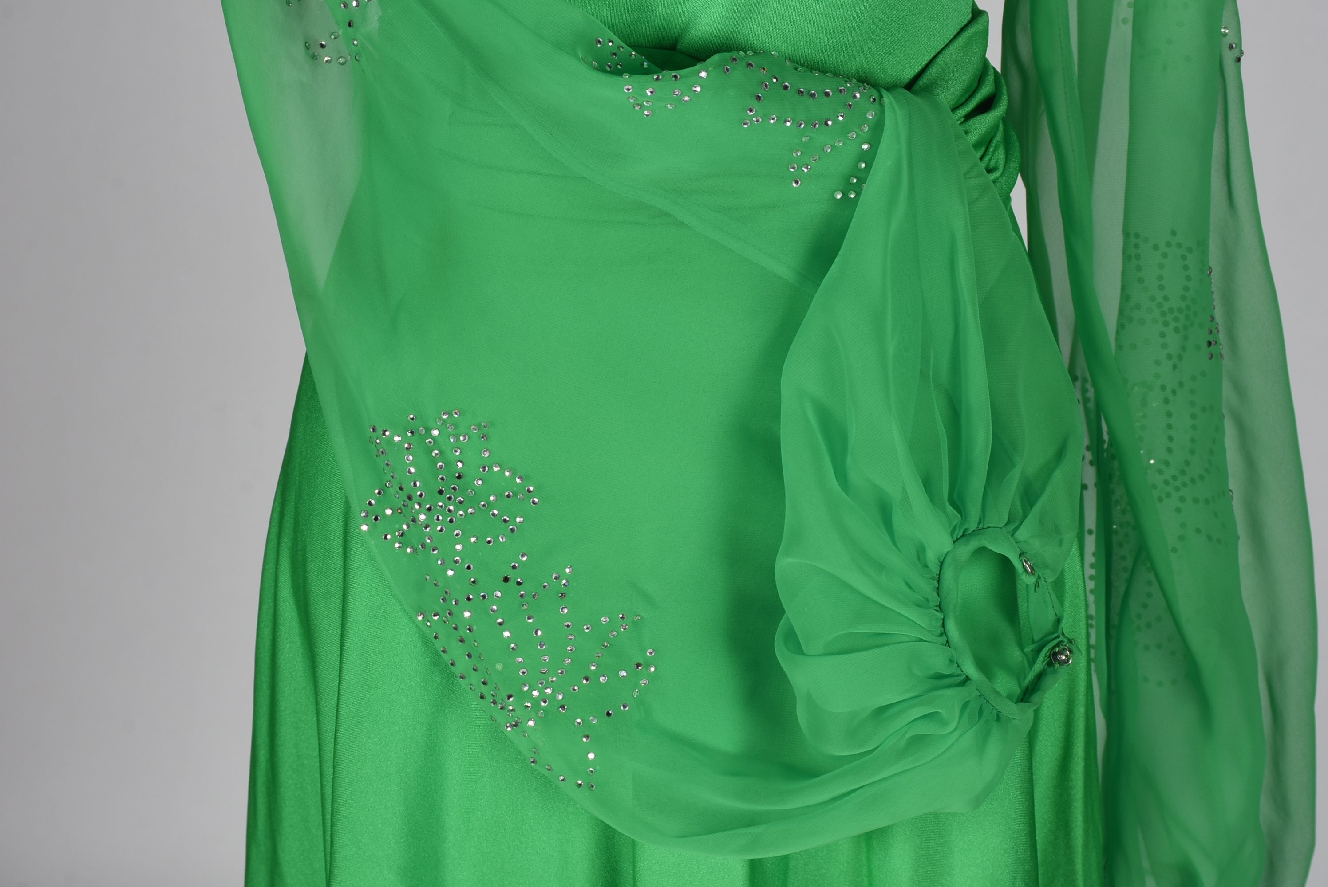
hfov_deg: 22.6
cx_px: 664
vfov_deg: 15.2
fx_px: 3322
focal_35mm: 90
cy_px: 444
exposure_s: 1/125
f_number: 13
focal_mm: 60
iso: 200
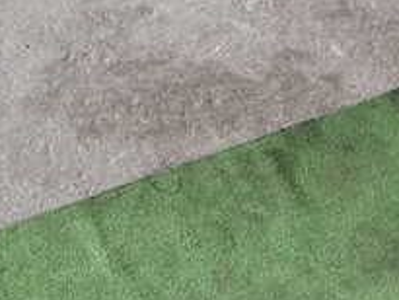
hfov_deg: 23.8
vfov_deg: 17.4
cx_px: 193
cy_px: 325
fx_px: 946
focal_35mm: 82
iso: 100
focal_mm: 5.05
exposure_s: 1/800
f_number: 3.2
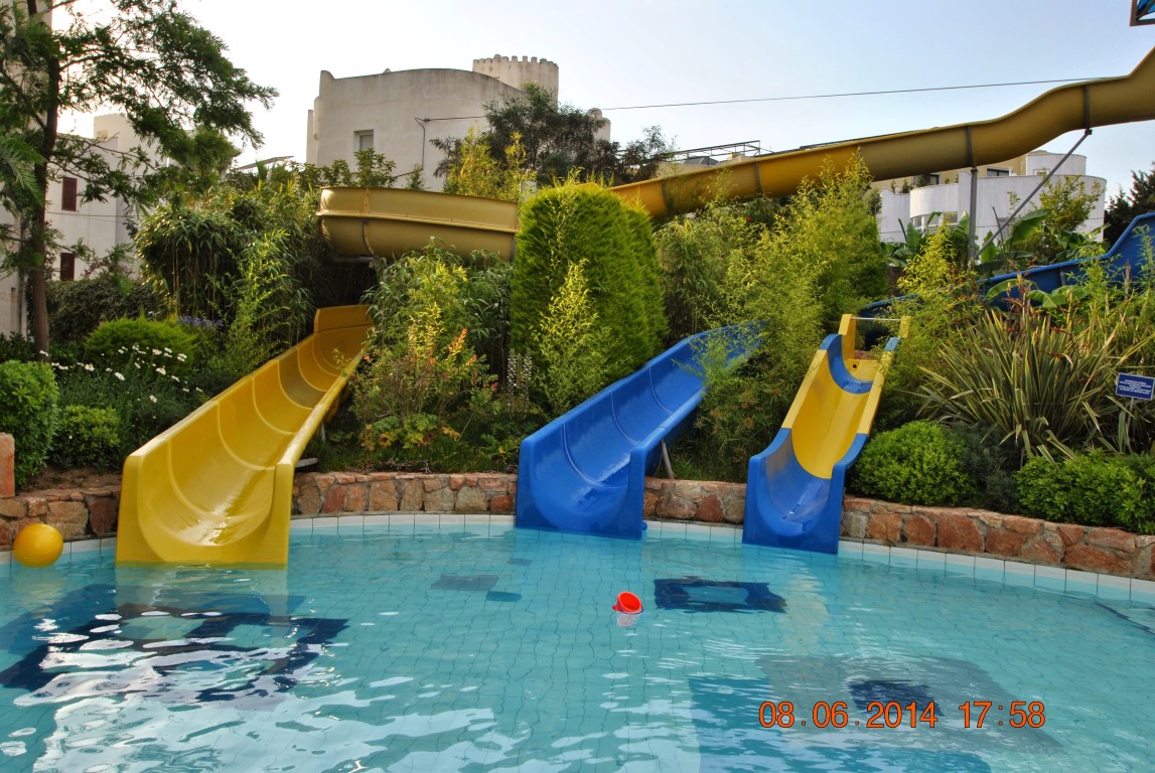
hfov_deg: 59.4
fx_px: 1012
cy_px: 386
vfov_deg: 41.8
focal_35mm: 32
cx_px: 578
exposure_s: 1/200
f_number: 9
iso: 100
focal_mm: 21
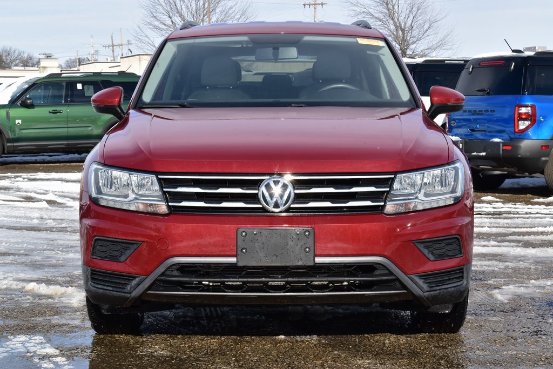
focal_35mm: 72
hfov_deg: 28.1
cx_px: 276
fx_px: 1106
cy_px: 184
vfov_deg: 18.9
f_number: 11
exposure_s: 1/500
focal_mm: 48
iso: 400
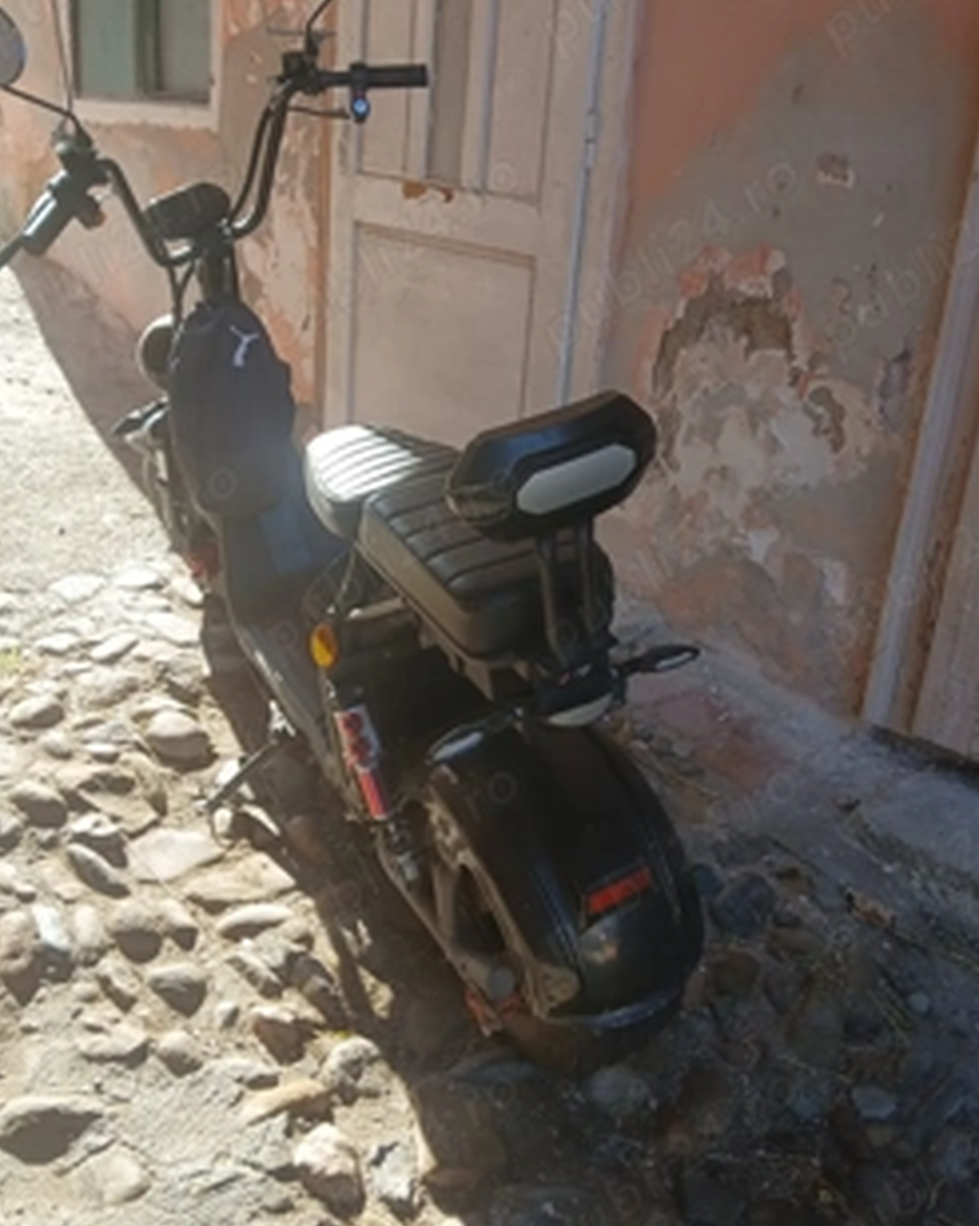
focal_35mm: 33
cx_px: 529
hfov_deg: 44.5
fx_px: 1196
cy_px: 625
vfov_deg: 54.2
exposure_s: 1/120
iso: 25
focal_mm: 3.98
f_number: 1.8
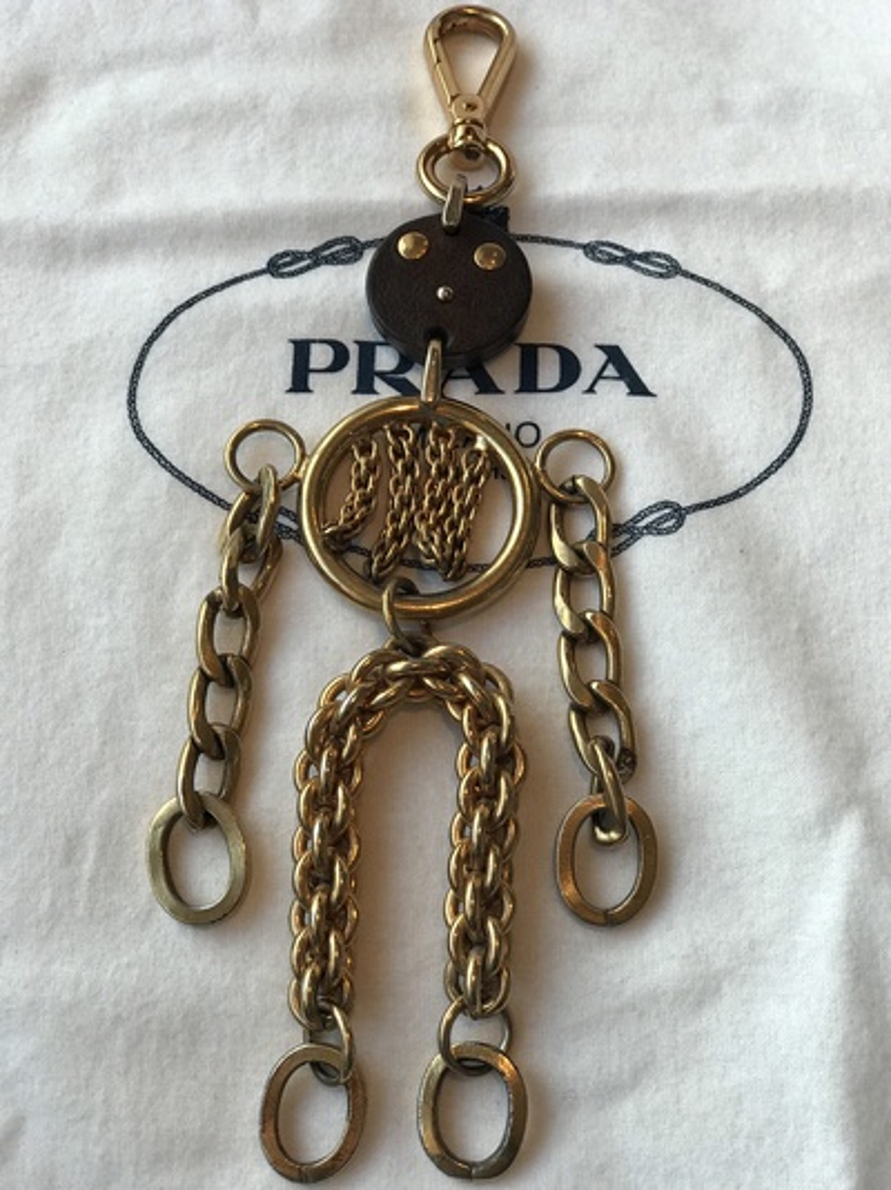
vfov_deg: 33.8
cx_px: 446
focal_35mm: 57
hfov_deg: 25.6
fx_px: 1958
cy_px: 595
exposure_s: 1/50
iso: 32
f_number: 2.8
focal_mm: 6.6
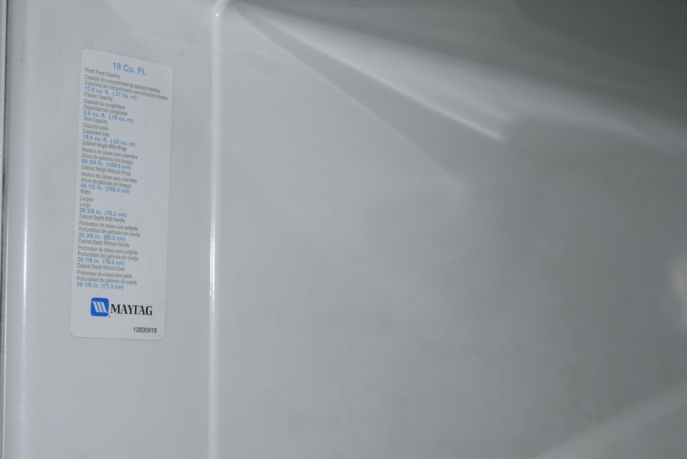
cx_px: 344
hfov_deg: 29.2
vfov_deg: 19.8
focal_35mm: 69
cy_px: 230
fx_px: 1318
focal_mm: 46
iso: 500
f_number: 5
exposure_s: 1/60
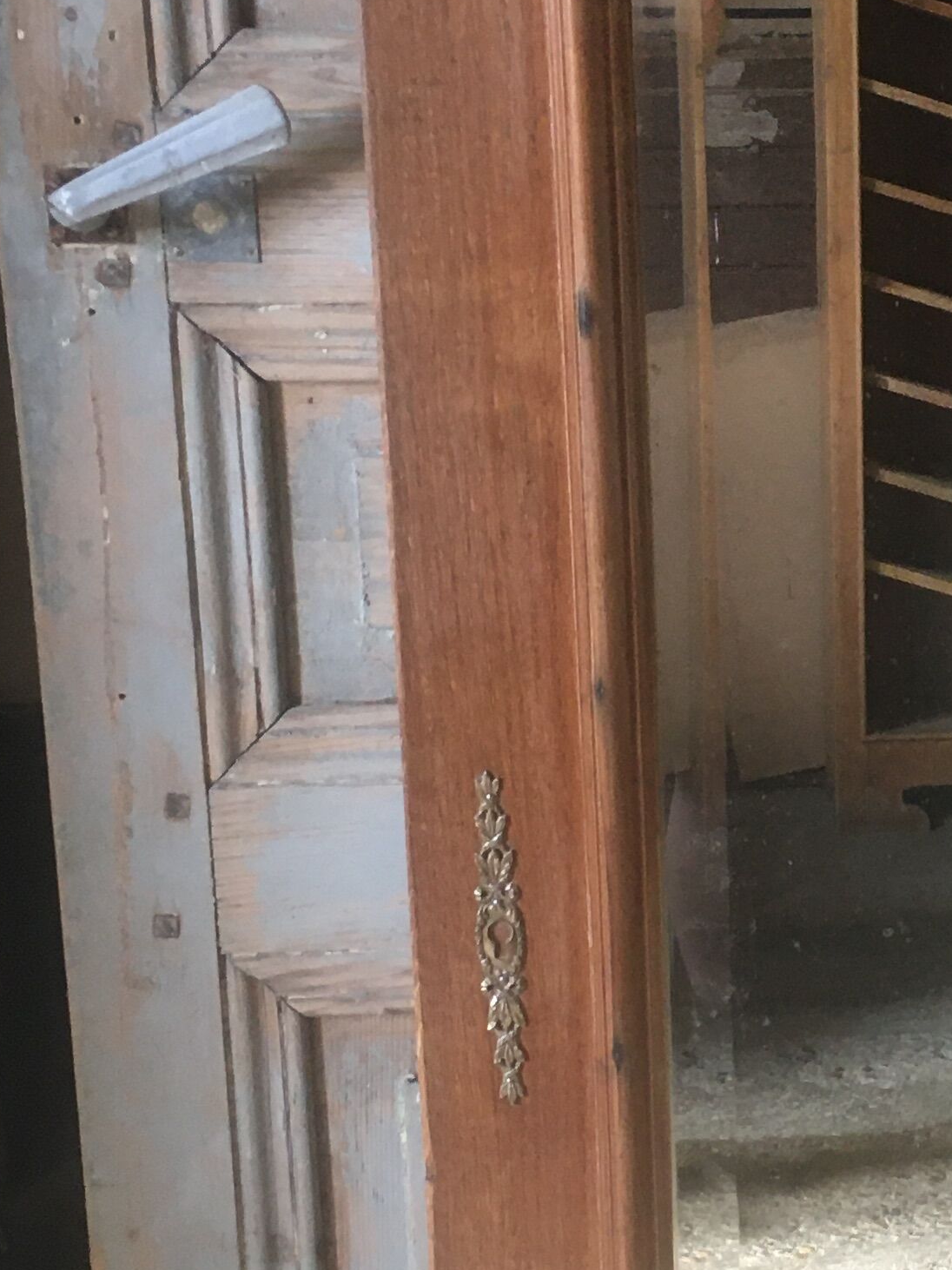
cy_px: 683
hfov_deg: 17.7
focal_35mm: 80
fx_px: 2934
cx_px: 1092
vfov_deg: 24.4
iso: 100
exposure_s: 1/33
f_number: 2.2
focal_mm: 4.15
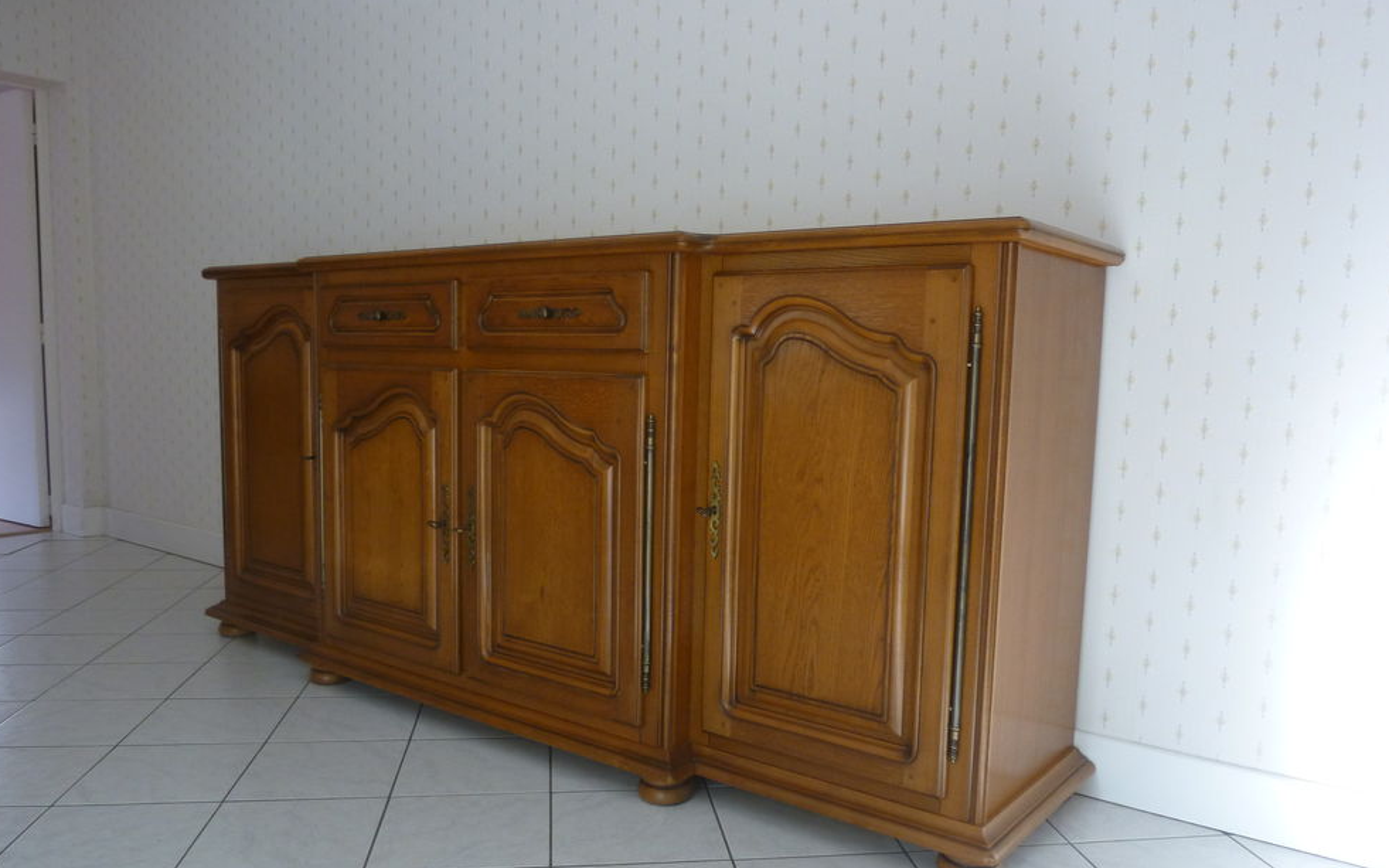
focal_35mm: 27
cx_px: 690
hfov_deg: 68.4
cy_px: 472
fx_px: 1022
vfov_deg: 46.0
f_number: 3.3
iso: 160
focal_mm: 4.5
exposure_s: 1/30
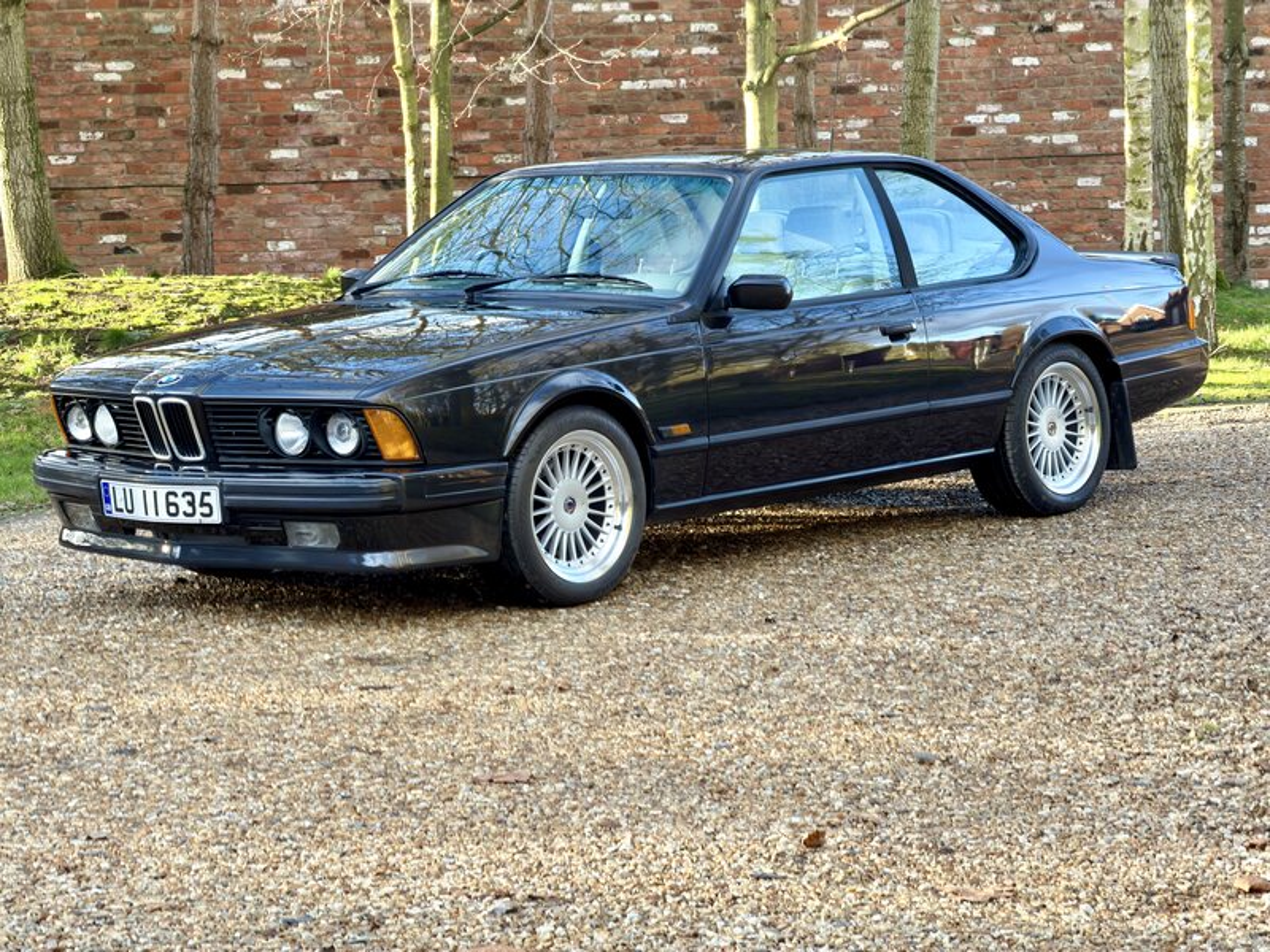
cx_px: 635
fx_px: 3669
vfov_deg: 14.8
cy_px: 476
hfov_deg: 19.6
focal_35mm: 100
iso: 100
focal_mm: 16.89
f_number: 2.8
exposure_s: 1/121
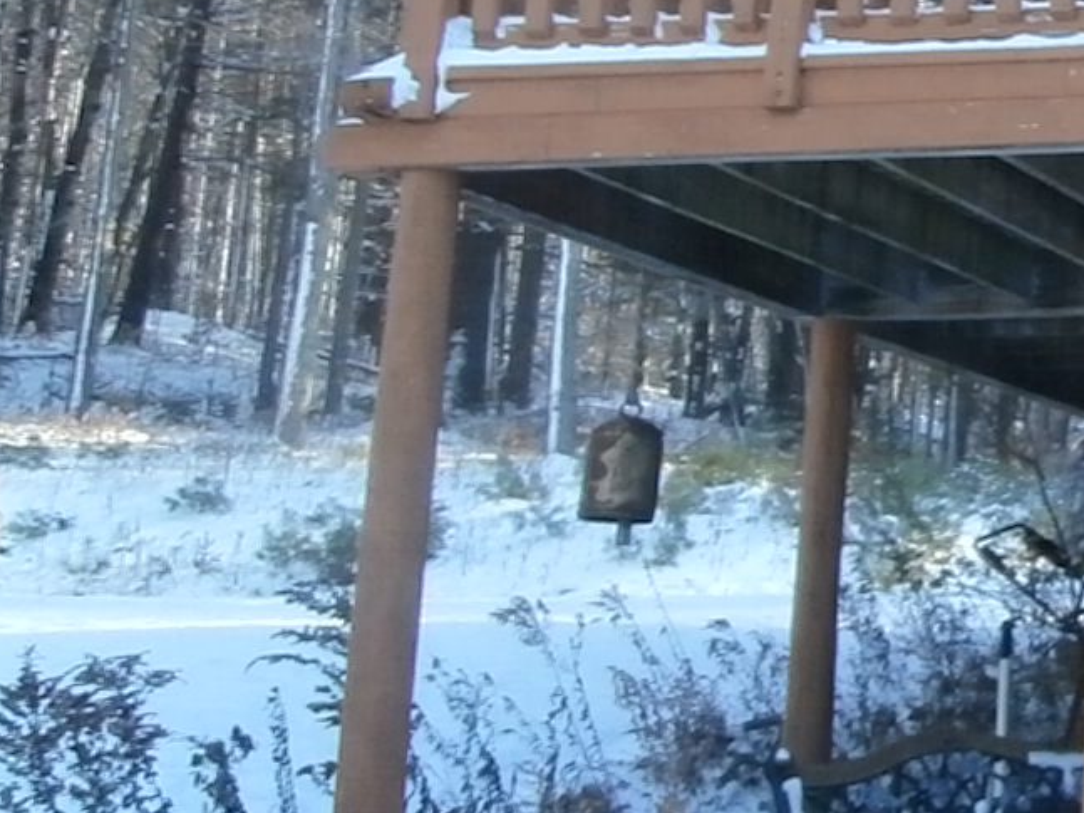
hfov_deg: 16.6
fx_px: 2974
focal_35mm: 95
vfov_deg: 15.4
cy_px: 92
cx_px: 2049
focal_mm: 4.2
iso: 100
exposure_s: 1/200
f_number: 3
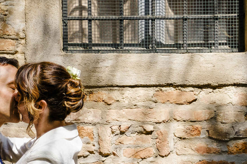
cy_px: 148
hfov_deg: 18.4
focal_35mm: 111
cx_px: 103
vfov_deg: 12.2
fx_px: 761
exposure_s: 1/1900
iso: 320
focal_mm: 34.2
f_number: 2.8
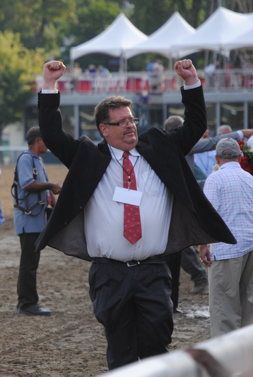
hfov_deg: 4.6
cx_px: 126
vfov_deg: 6.9
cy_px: 188
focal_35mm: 300
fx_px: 3151
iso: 360
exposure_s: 1/500
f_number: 5.6
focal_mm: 200
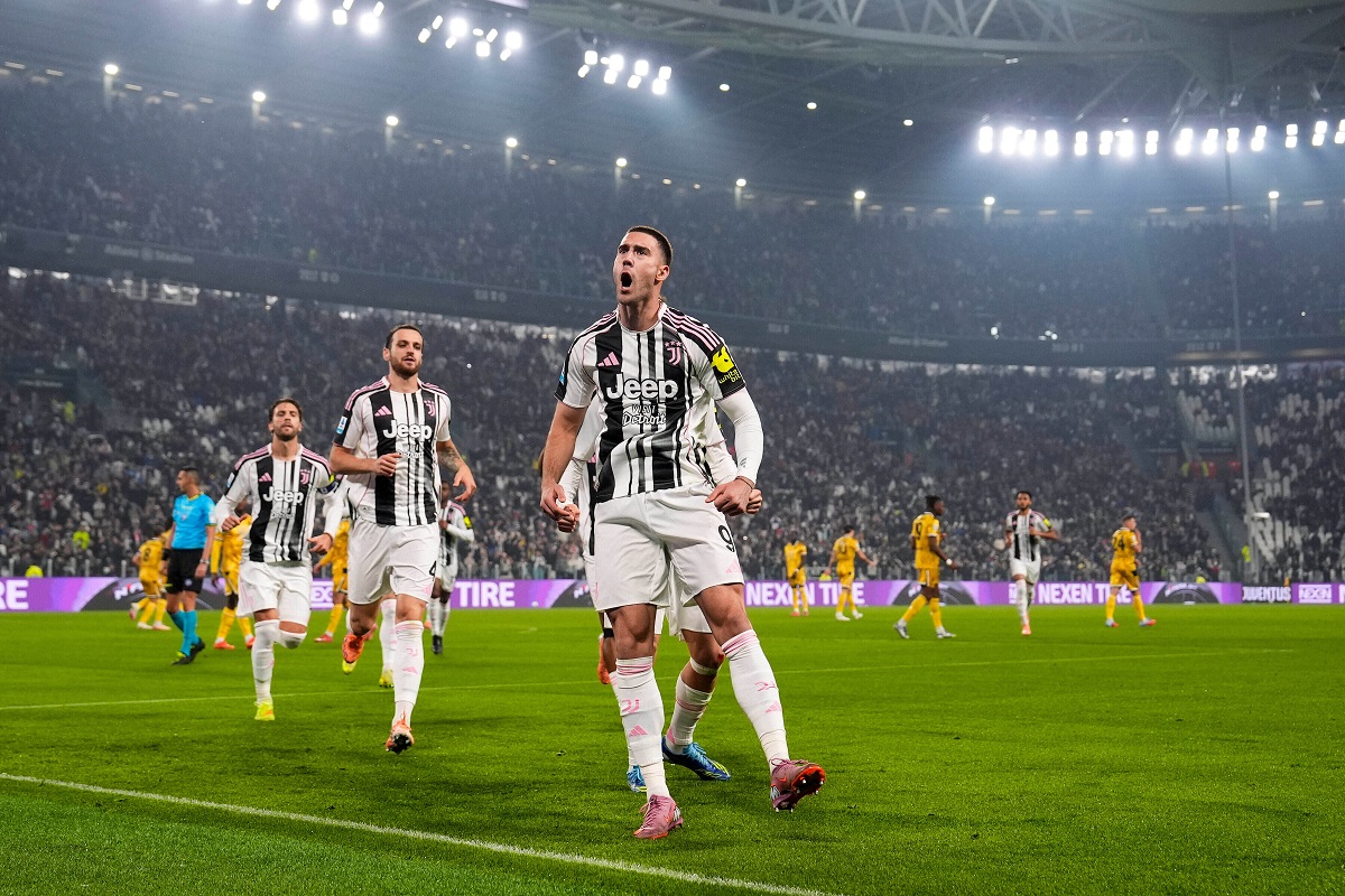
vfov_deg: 29.2
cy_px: 448
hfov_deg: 42.7
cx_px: 672
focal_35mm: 46
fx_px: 1718
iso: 2000
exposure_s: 1/1250
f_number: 3.5
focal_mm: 46
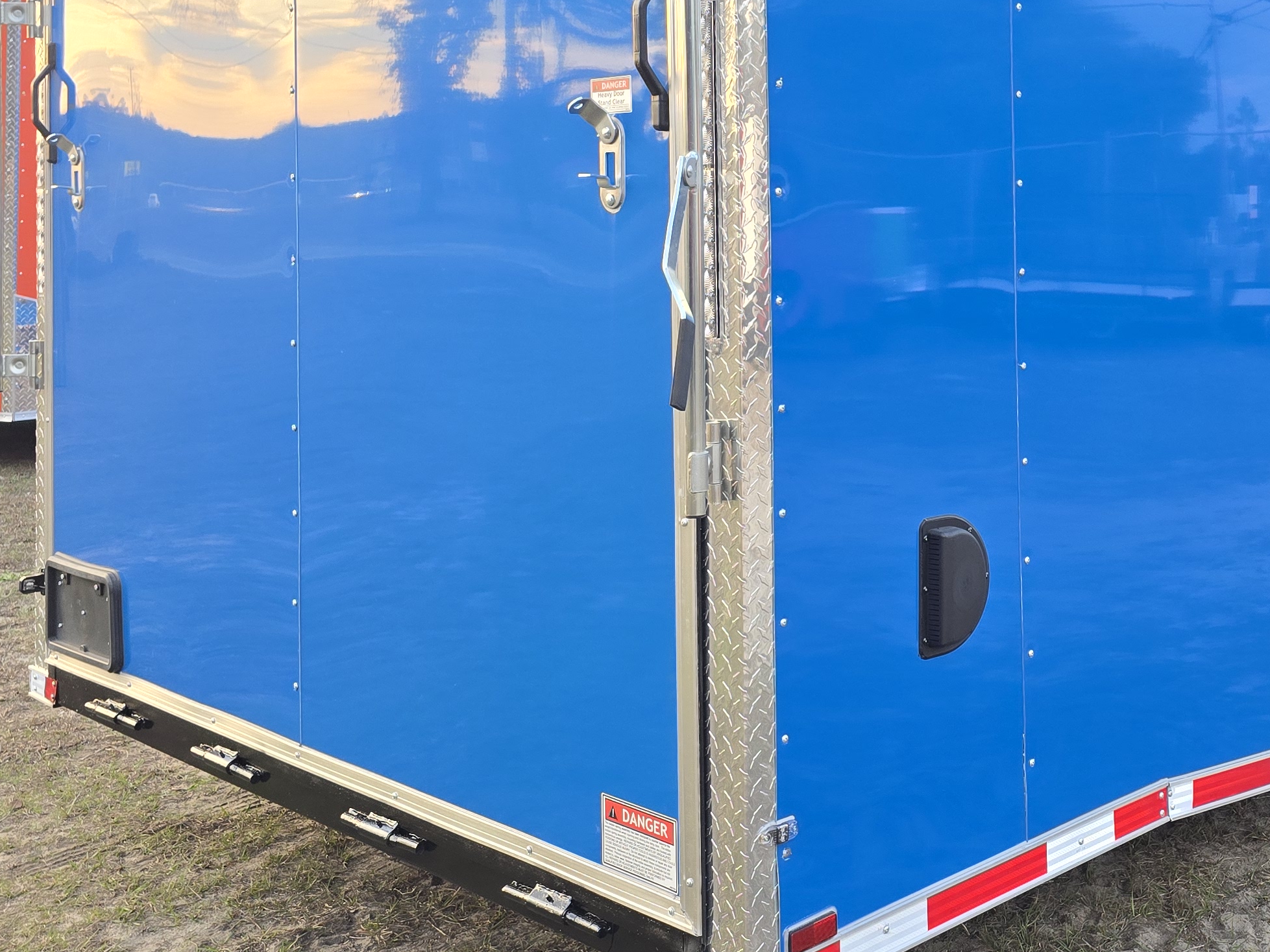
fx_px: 1724
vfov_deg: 30.1
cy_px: 191
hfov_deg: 39.0
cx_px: 997
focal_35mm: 47
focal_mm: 6.3
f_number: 1.7
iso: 80
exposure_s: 1/180
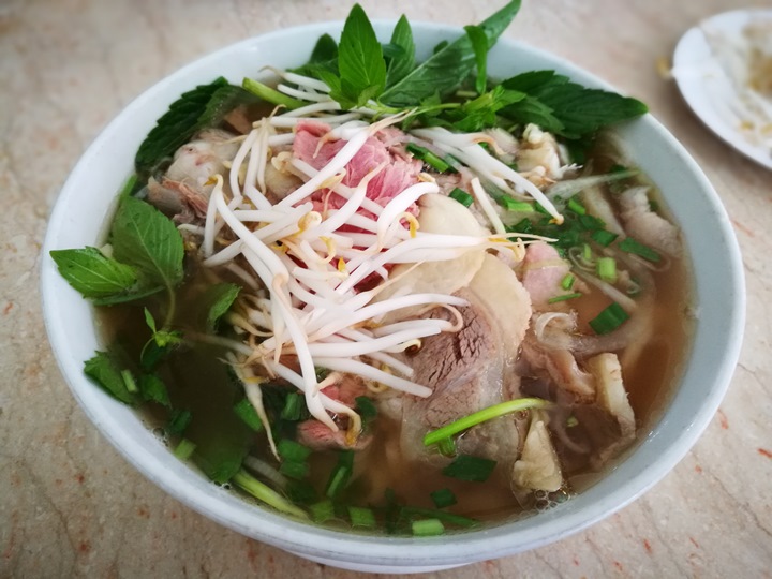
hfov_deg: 65.3
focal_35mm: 27
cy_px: 290
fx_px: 602
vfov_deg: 51.4
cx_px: 386
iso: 400
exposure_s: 1/25
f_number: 4
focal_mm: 4.5
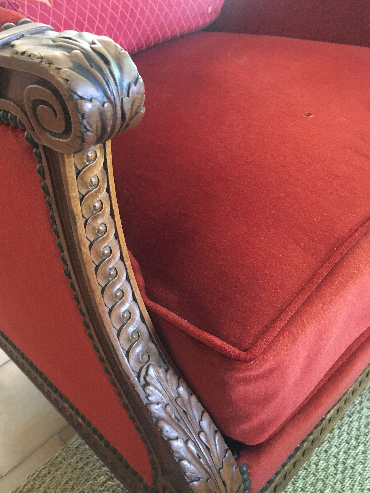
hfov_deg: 40.5
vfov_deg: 52.3
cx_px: 149
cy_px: 291
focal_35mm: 35
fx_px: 499
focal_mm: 4.15
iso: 400
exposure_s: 1/17
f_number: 2.2
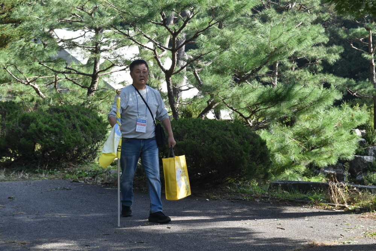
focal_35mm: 82
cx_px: 188
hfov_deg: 24.6
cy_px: 126
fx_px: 862
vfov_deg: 16.6
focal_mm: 55
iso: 400
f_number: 8
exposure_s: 1/250
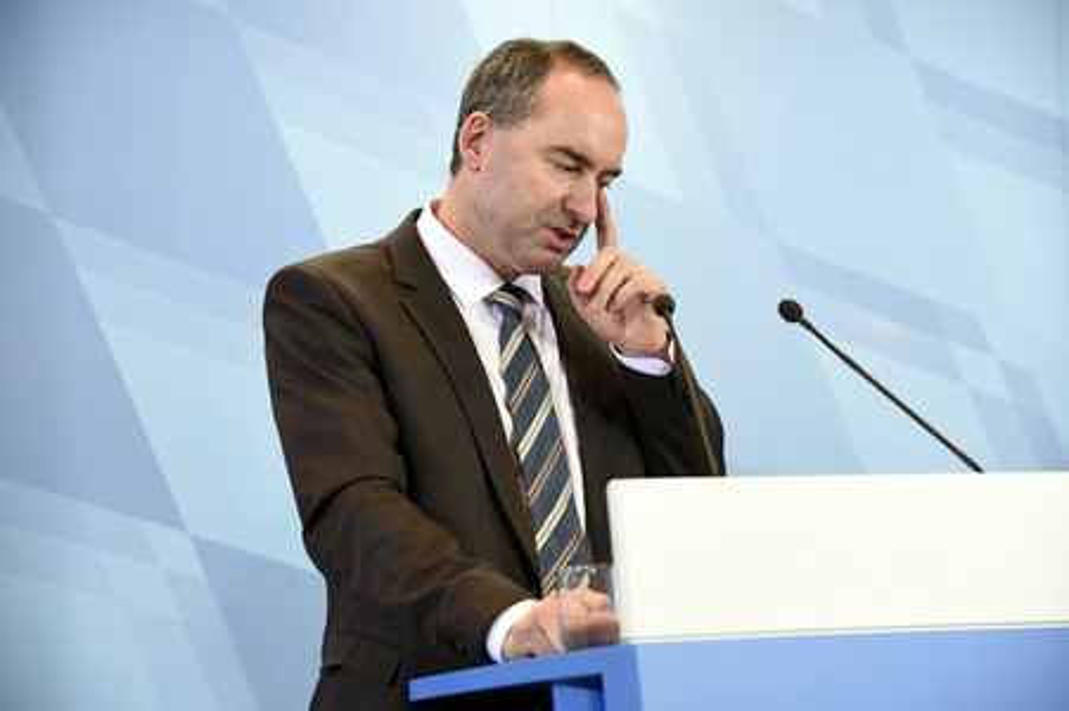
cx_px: 534
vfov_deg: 14.4
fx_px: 2819
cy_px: 356
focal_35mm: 95
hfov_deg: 21.5
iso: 2500
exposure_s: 1/100
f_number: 5.6
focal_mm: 95
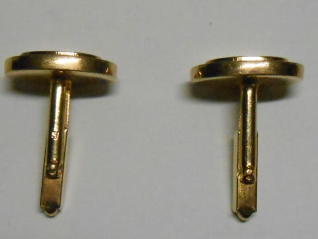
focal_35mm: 30
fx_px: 276
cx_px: 159
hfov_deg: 60.0
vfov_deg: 46.8
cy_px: 120
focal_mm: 5.3
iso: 800
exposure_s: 1/80
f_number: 3.8
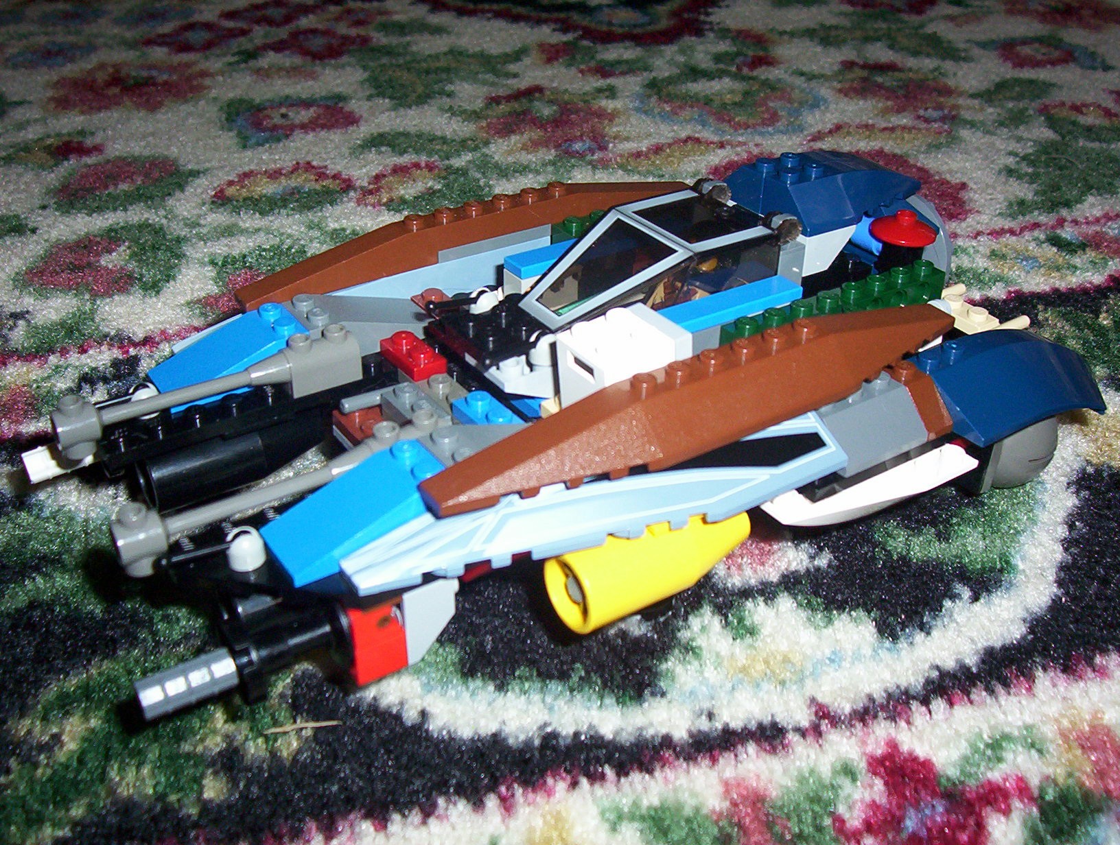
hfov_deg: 43.8
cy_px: 422
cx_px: 560
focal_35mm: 43
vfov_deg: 33.7
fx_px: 1395
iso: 140
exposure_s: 1/60
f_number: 2.73
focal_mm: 5.77
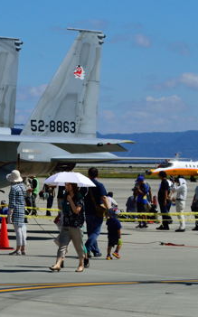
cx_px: -244
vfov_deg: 11.2
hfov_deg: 6.7
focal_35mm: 187
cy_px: 105
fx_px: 1617
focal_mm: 42
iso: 100
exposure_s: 1/400
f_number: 10
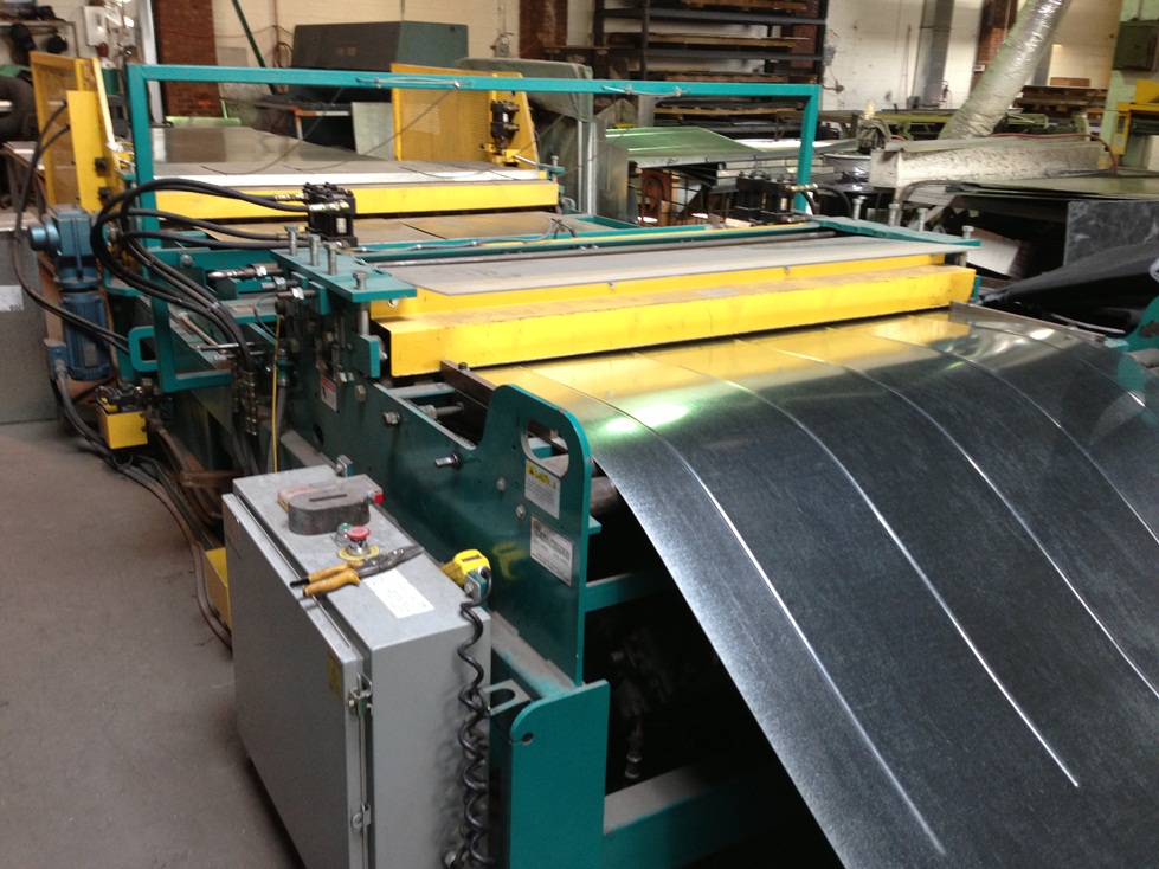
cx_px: 580
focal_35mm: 33
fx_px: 1105
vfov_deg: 42.9
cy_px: 434
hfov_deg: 55.4
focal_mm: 4.13
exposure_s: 1/20
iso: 100
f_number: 2.4
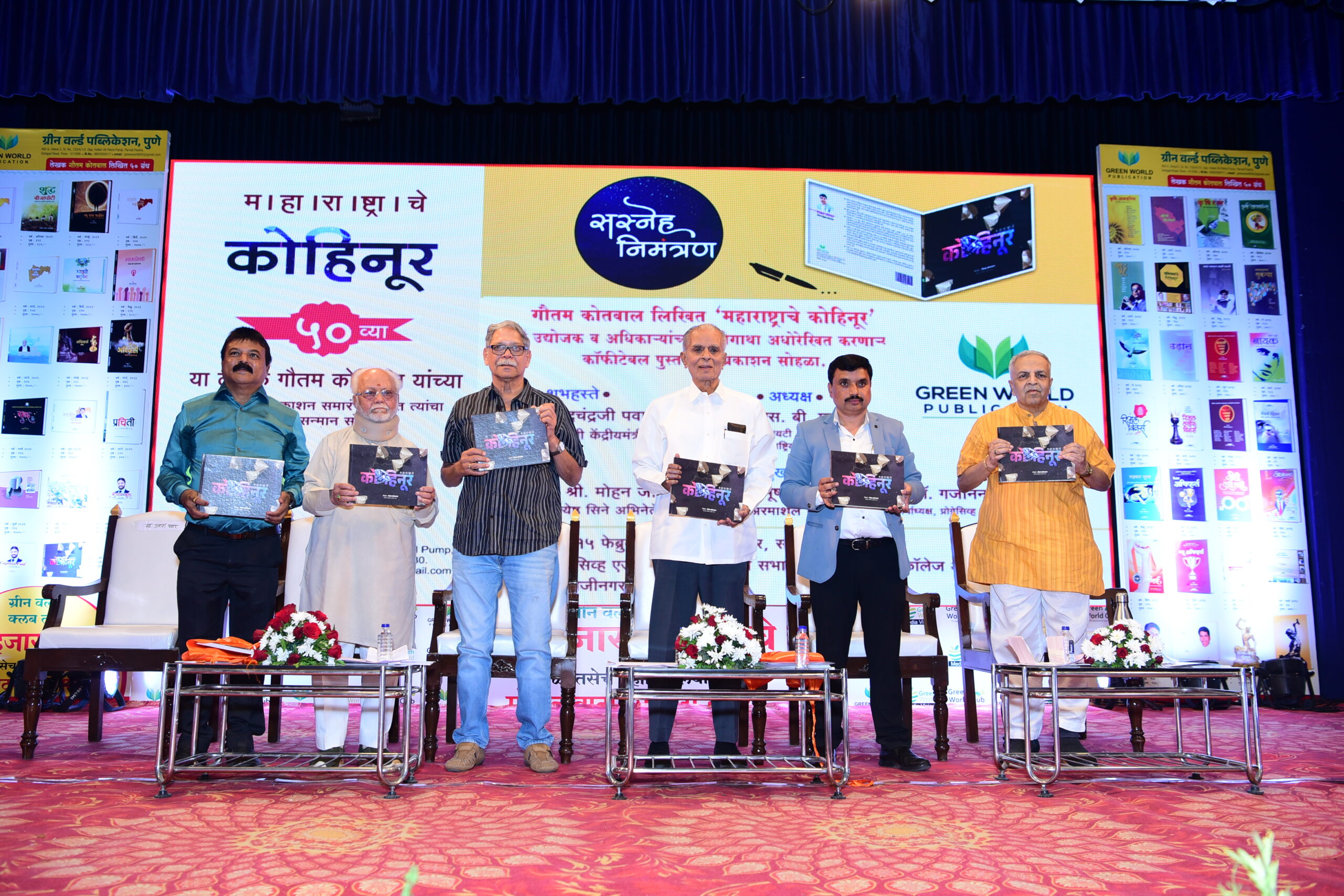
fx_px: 1195
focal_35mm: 32
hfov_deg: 58.7
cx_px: 672
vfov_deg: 41.1
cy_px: 448
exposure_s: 1/160
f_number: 4.5
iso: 1000
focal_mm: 32
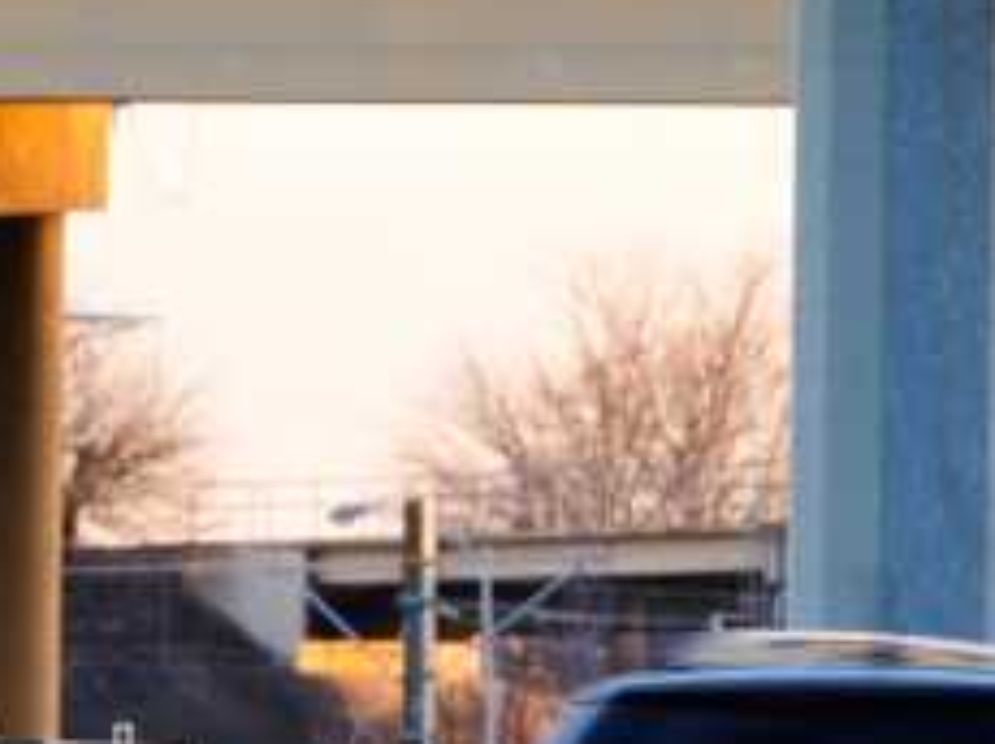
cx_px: 900
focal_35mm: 599
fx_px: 17200
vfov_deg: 2.5
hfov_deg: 3.3
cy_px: 106
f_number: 7.1
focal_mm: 130
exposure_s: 1/100
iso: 320
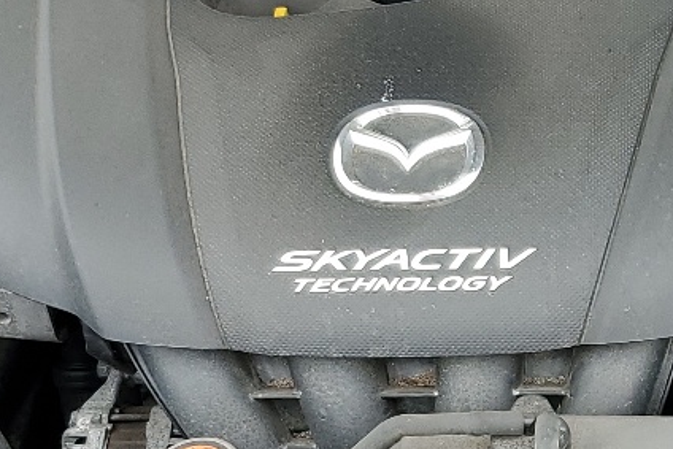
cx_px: 684
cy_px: 340
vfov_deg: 13.4
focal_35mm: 102
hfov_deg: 19.4
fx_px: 1907
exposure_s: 1/625
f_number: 1.5
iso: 50
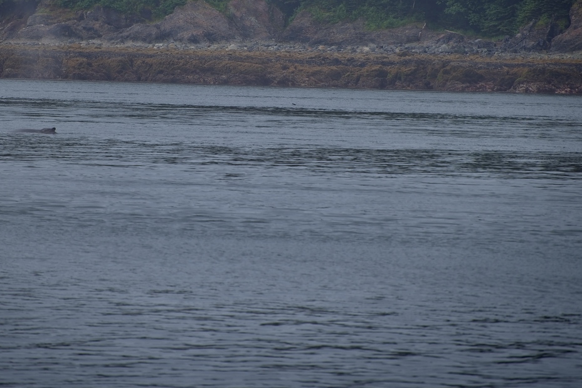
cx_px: 225
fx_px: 6694
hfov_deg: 5.0
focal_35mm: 414
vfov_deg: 3.3
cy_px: 123
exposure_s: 1/640
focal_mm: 300
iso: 125
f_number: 5.6
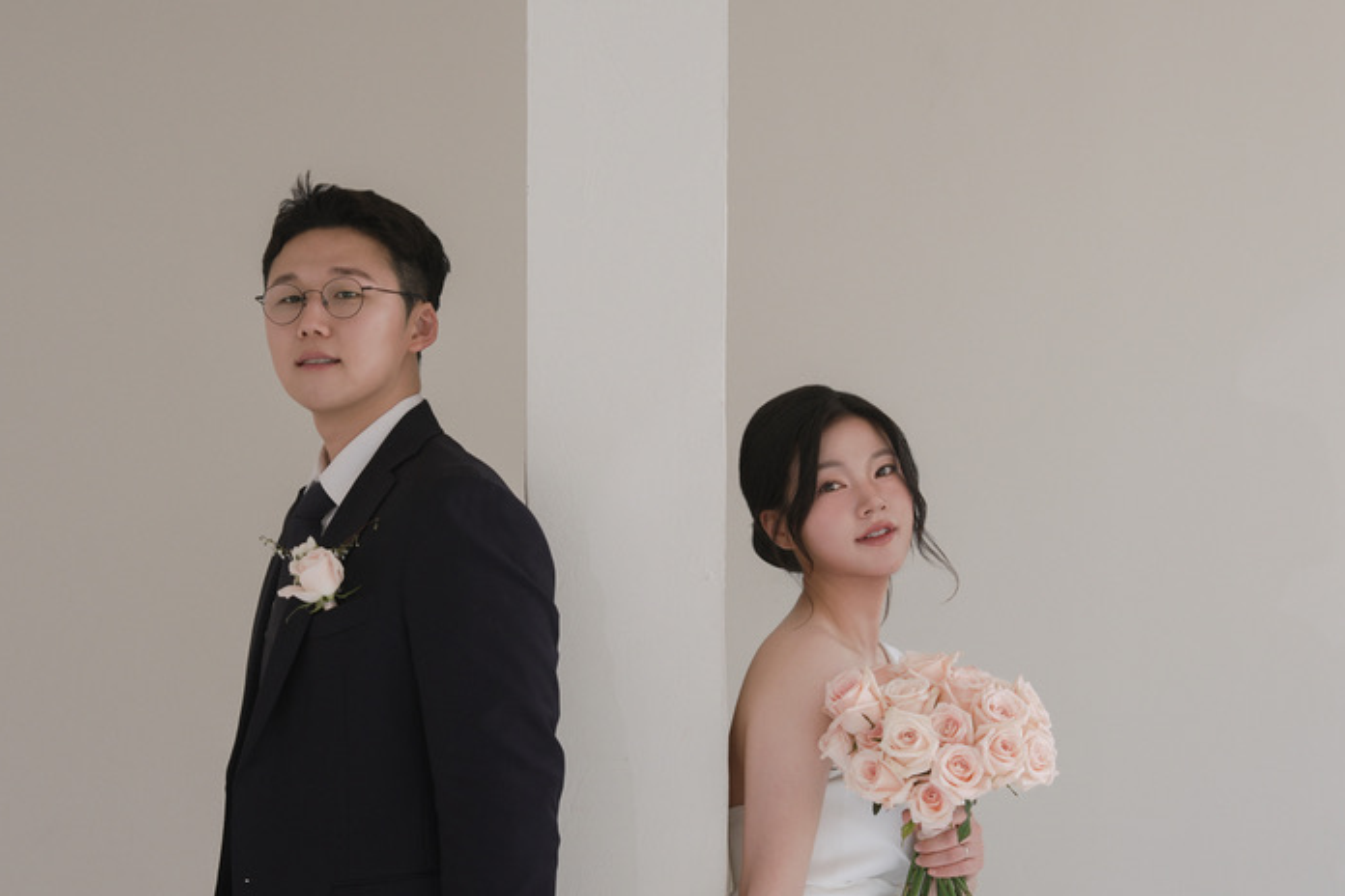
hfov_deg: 22.9
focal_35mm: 89
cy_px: 591
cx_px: 626
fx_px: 3325
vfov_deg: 15.3
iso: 125
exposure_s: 1/250
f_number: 2.8
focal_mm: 57
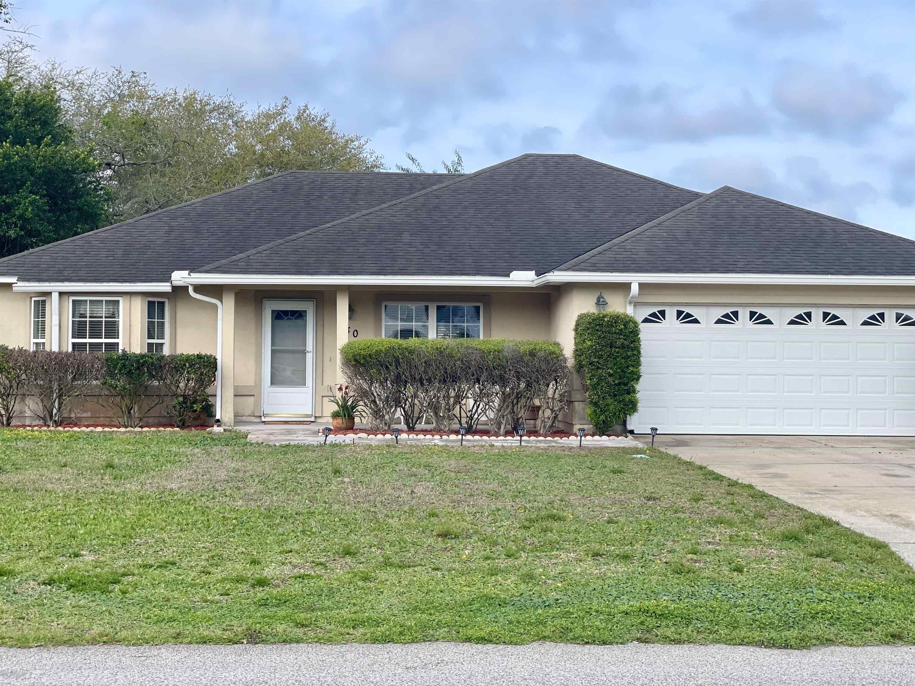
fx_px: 1375
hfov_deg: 36.8
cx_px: 458
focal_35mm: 52
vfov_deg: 28.0
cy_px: 343
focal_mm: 6
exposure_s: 1/1712
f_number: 2
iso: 32
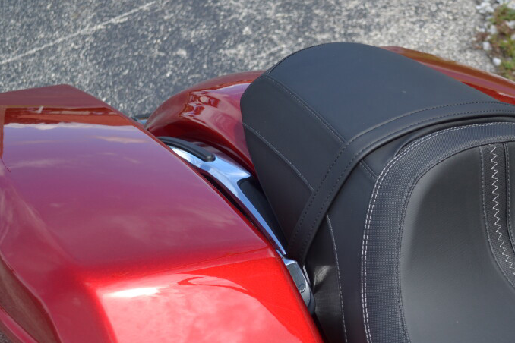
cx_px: 406
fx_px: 987
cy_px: 269
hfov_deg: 28.7
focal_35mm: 69
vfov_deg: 19.6
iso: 100
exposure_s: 1/500
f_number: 4.2
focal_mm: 26
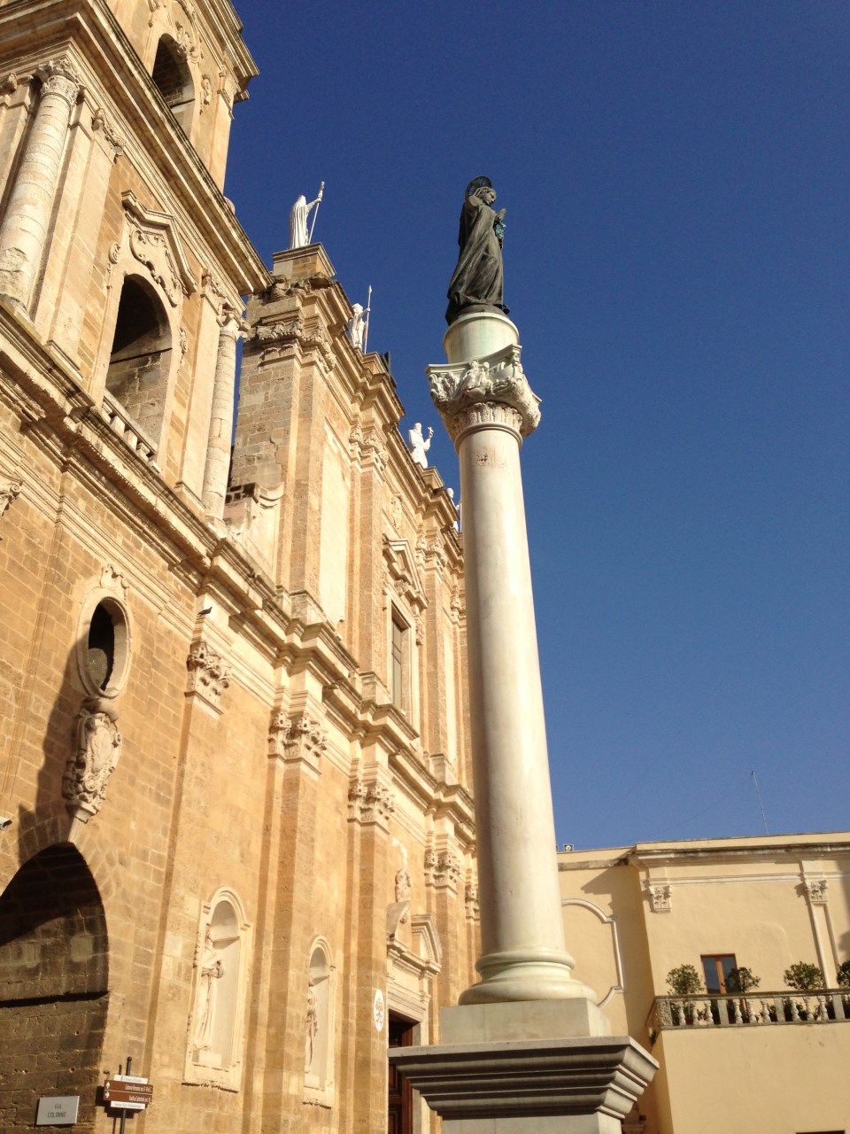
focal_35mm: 33
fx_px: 1080
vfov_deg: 55.4
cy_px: 567
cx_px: 425
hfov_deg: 42.9
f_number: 2.4
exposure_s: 1/2358
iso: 50
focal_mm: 4.13
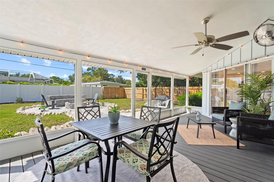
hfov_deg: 96.7
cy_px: 91
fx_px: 122
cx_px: 137
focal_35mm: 16
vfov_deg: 73.7
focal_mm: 16
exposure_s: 1/13
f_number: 5.6
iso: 100
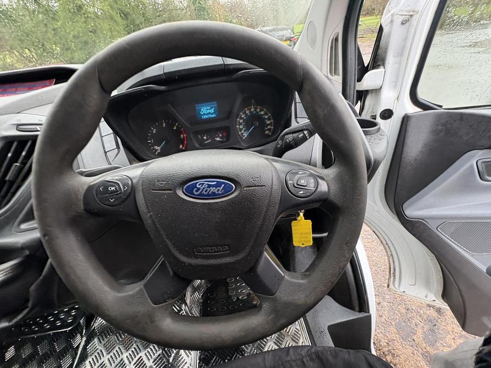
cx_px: 246
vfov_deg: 85.7
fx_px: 199
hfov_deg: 102.1
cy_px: 184
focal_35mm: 14
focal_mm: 2.22
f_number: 2.2
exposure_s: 1/76
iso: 200
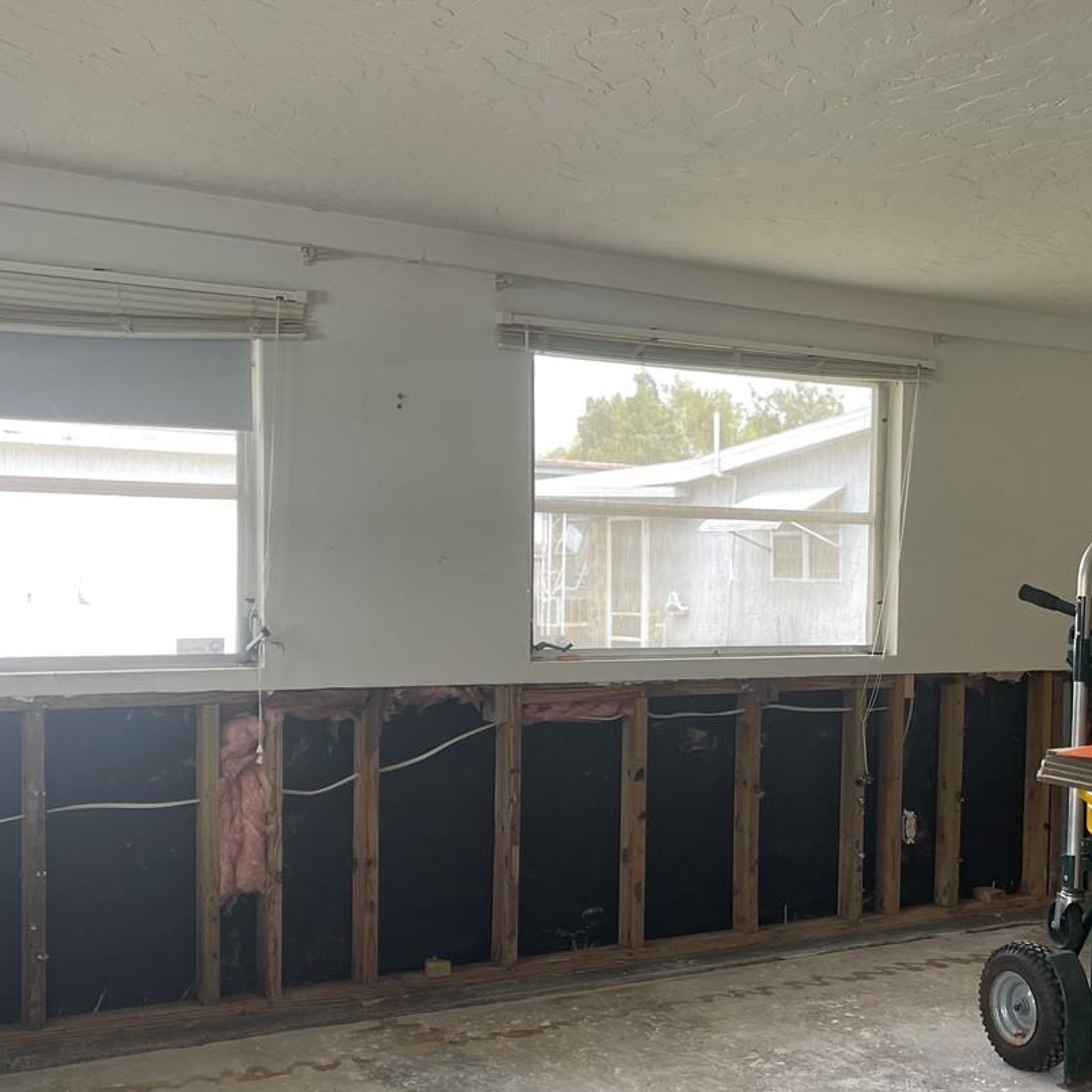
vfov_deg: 38.2
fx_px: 1570
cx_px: 819
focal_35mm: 44
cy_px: 649
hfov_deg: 37.4
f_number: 1.6
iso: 80
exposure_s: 1/121
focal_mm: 5.1
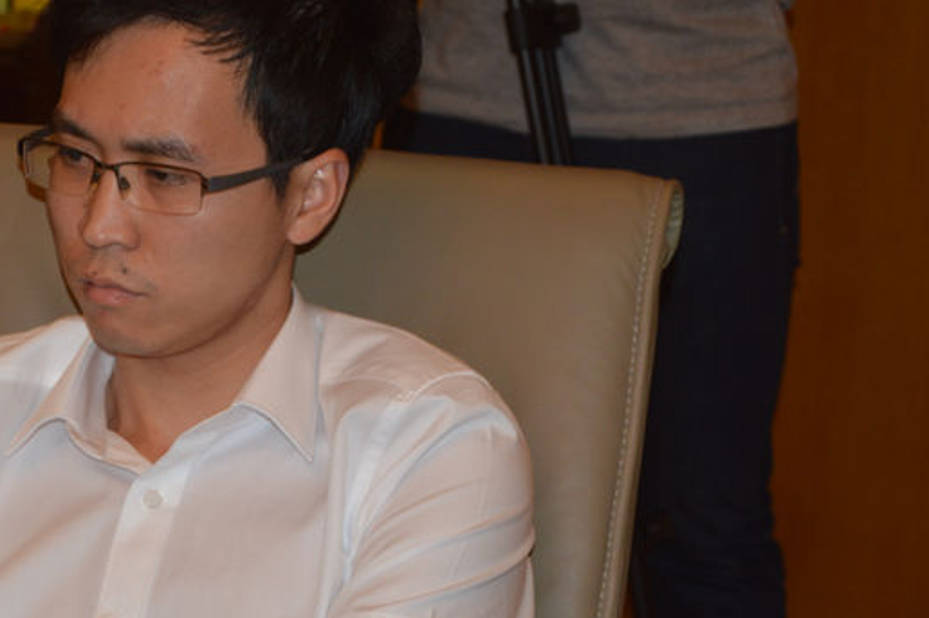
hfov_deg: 14.5
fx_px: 3633
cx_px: 285
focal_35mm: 141
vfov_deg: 9.7
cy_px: 469
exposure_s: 1/60
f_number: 5.6
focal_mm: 55
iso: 400
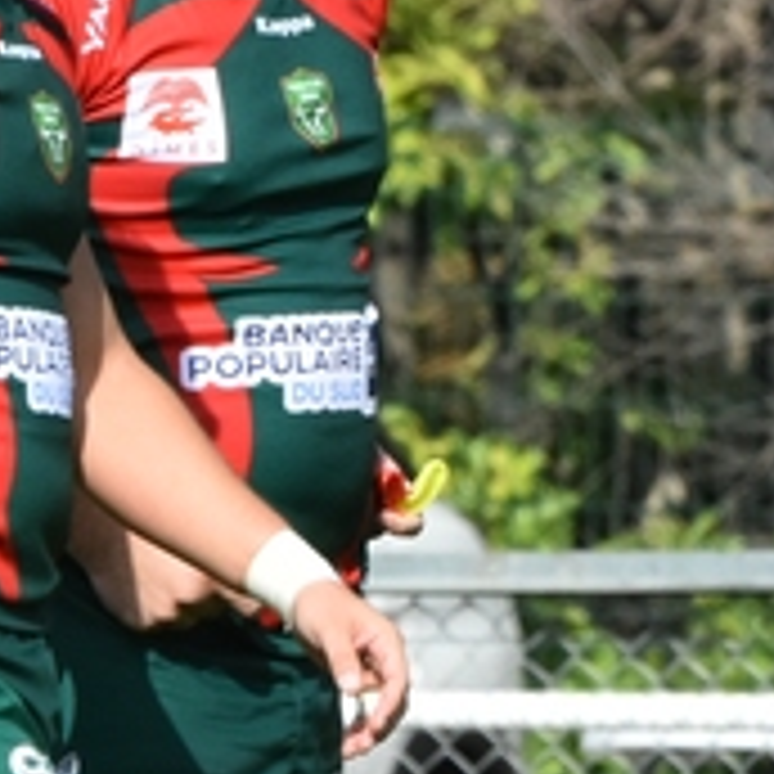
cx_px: 630
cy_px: 610
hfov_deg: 1.0
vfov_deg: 1.0
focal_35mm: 1723
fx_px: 43587
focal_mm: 290
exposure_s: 1/1000
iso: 800
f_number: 11
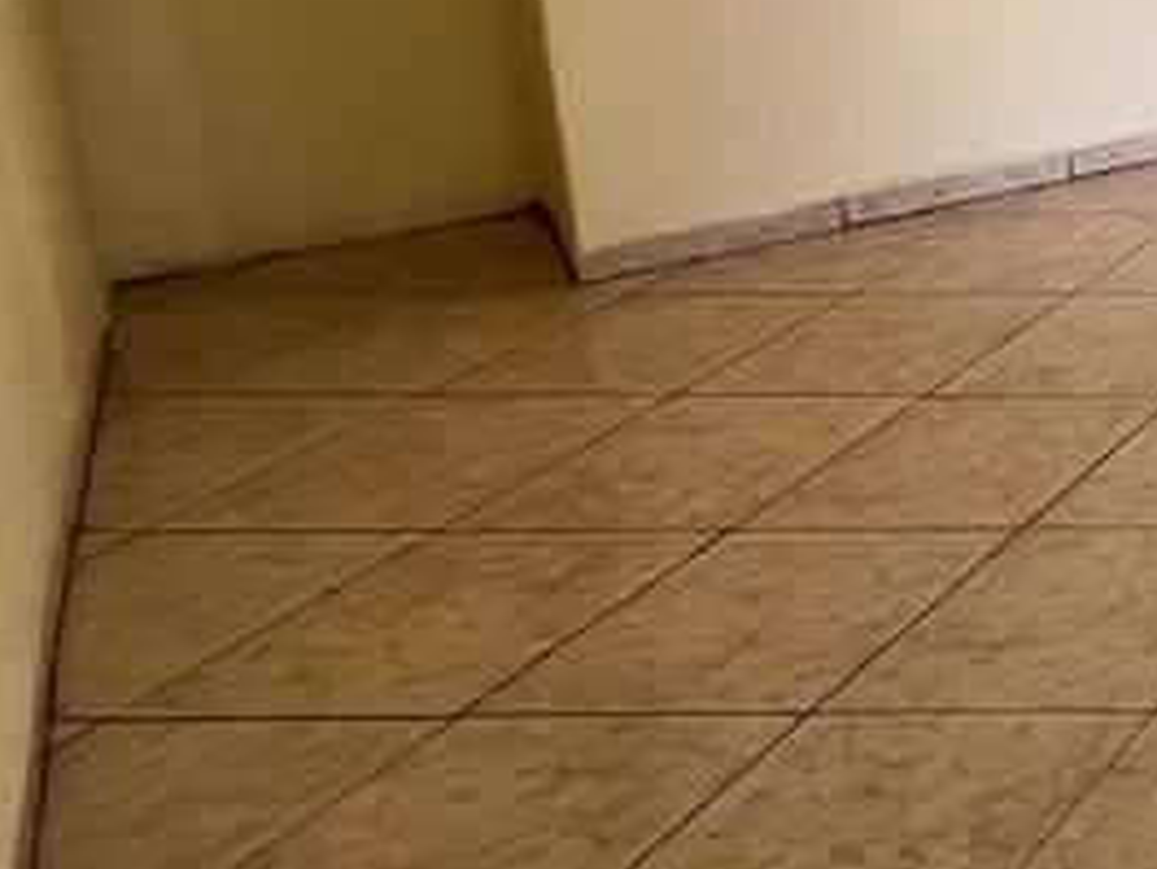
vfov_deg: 26.7
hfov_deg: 21.2
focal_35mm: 49
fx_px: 1639
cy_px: -144
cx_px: 2174
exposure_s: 1/99
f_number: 1.8
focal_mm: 1.57
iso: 50
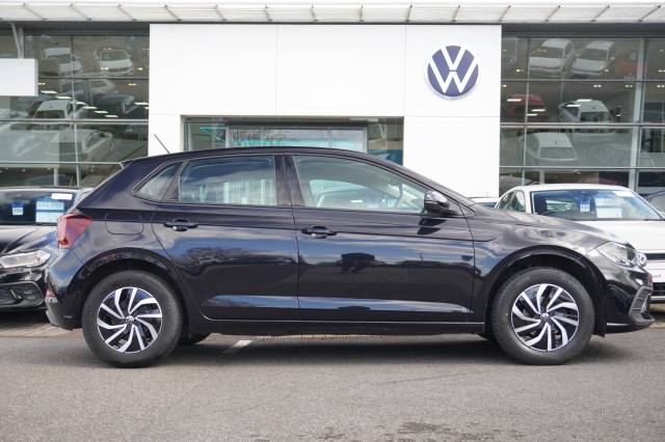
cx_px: 332
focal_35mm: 45
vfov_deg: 29.8
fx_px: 831
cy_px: 221
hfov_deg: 43.6
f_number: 5
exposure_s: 1/60
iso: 100
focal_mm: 30
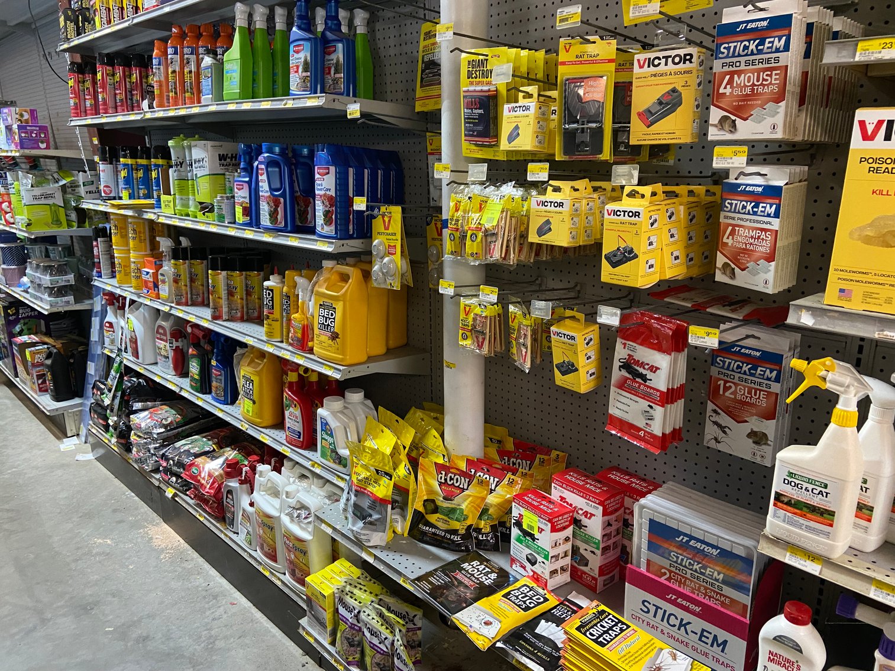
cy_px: 336
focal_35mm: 26
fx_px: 672
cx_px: 448
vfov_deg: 53.1
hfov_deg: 67.3
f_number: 1.8
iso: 320
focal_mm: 4.25
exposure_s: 1/40
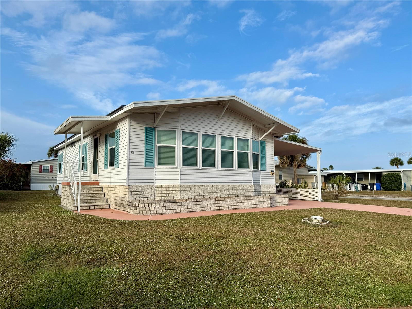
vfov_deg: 56.8
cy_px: 154
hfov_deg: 71.6
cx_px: 206
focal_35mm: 24
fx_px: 286
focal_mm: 6.76
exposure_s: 1/4405
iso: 80
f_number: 1.78
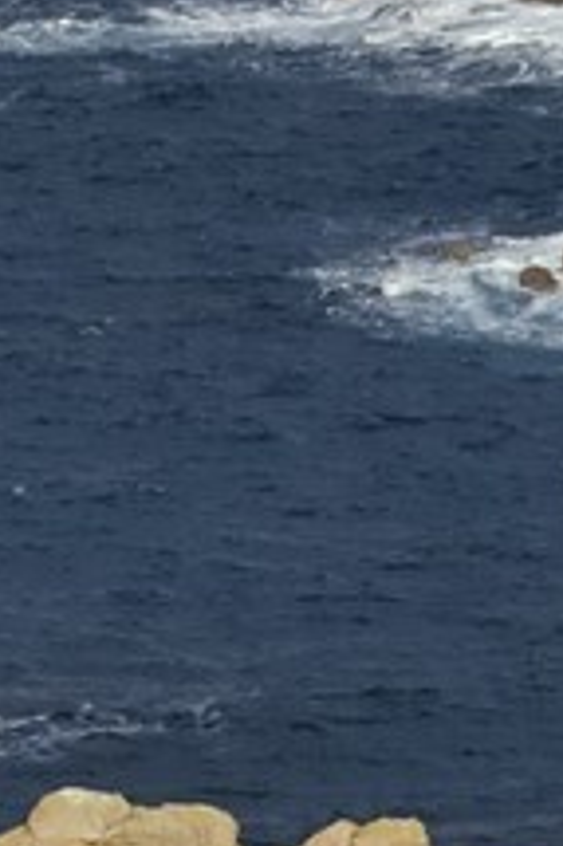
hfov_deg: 1.0
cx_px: 1260
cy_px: -1558
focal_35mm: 1342
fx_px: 31529
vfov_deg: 1.5
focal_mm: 180
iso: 640
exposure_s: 1/1250
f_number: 10
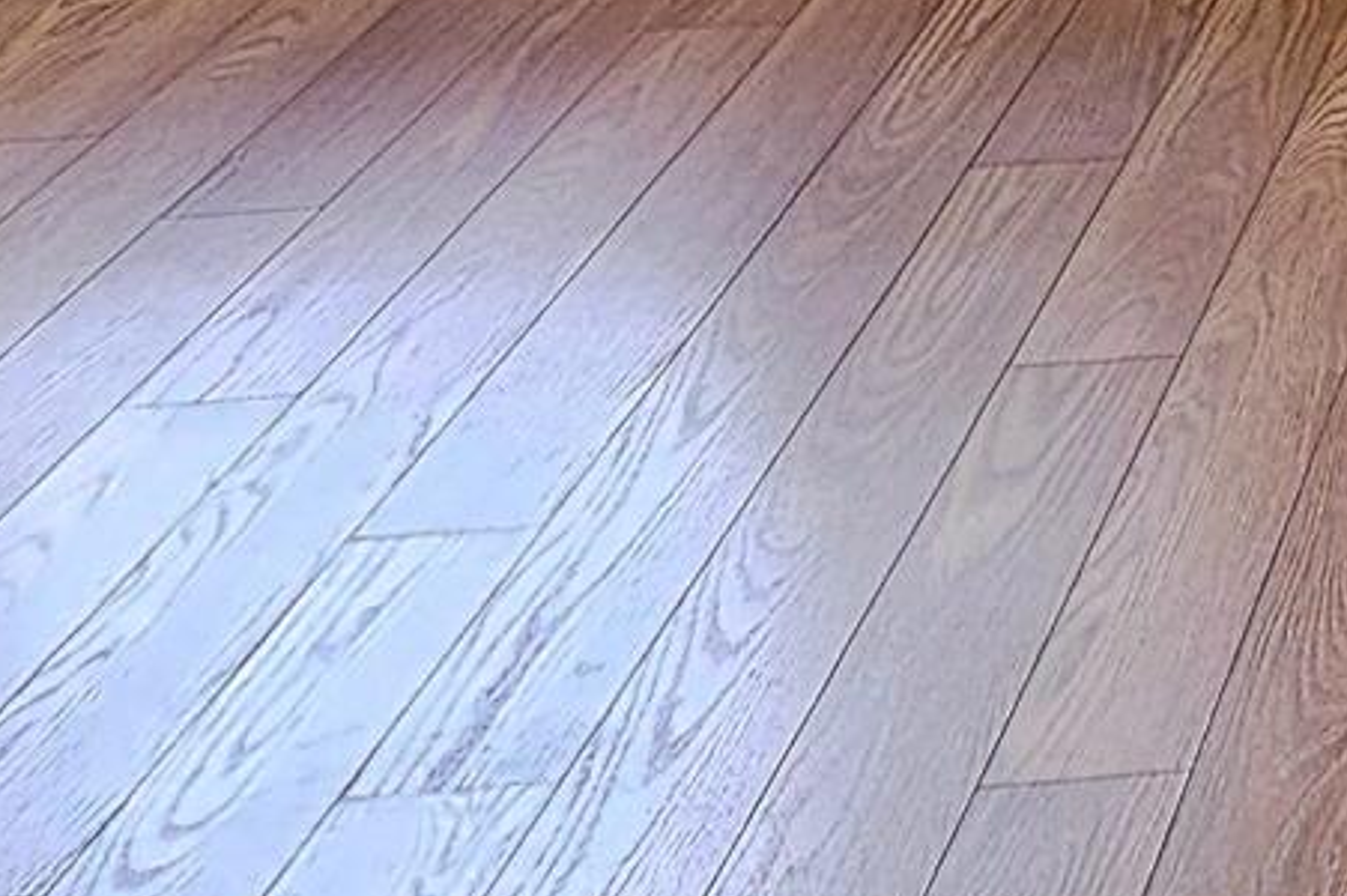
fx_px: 3365
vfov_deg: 12.7
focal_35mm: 90
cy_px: -1051
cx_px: 2649
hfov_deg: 17.1
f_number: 2.2
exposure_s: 1/60.2
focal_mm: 2.2
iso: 64
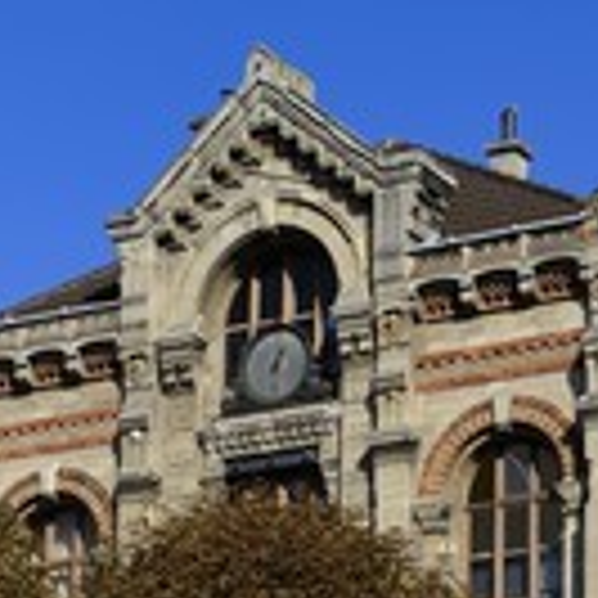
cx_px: 634
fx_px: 2736
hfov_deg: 12.3
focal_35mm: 140
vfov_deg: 12.3
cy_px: 589
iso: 200
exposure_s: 1/200
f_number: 13
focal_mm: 52
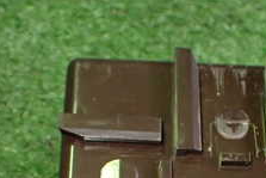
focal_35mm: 84
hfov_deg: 23.7
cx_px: 219
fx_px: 621
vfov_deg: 15.5
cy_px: 229
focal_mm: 5.4
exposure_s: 1/125
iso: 800
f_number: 2.3
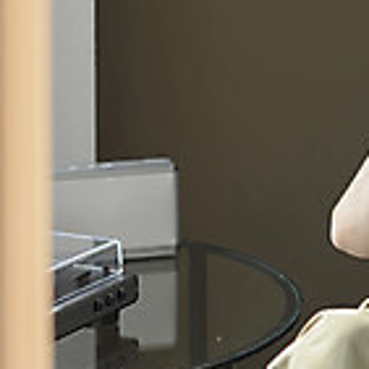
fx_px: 2183
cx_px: 389
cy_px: 191
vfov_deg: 9.7
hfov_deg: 9.6
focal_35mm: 181
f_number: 2.8
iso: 160
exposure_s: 1/200
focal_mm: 50
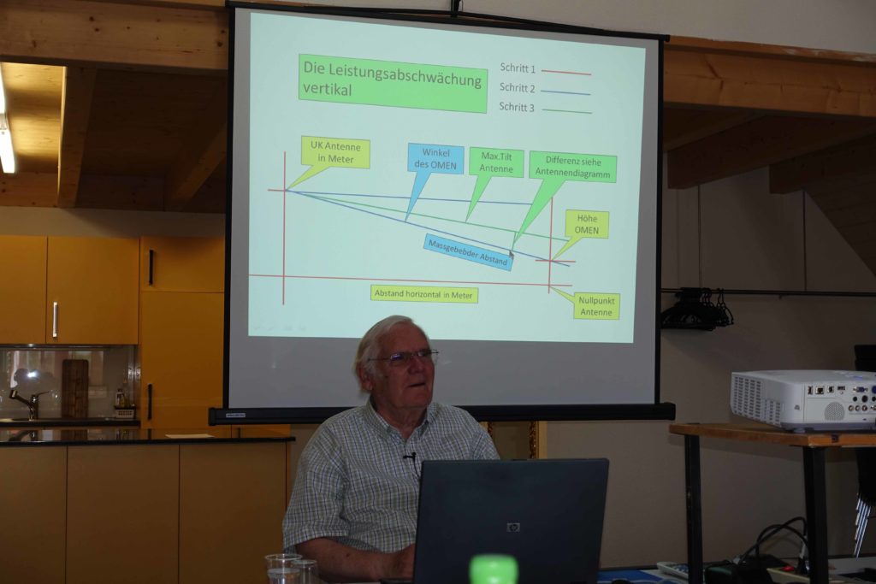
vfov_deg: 25.1
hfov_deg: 36.9
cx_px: 438
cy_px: 292
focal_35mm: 54
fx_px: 1314
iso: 125
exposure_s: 1/80
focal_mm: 19.86
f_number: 3.5
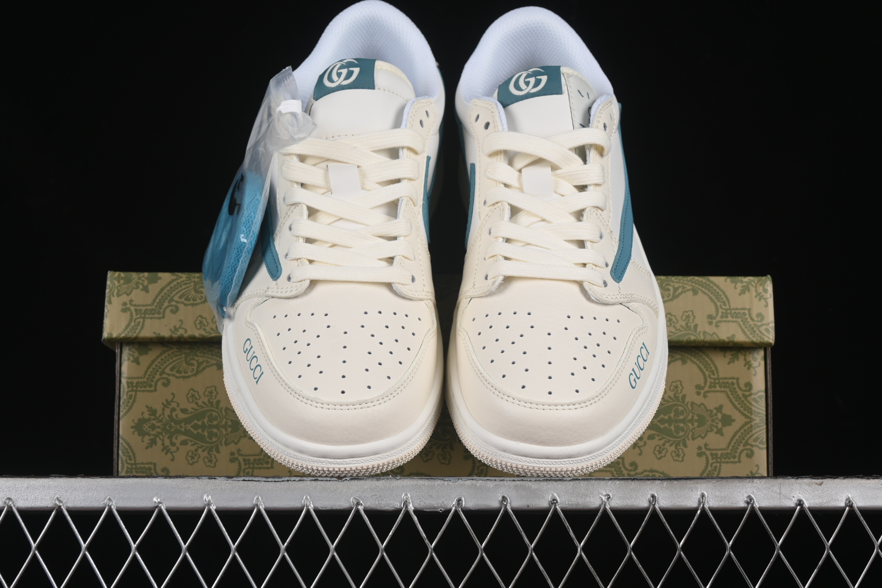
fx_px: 1837
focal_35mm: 75
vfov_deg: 18.2
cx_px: 441
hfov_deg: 27.0
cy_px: 294
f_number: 8
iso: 160
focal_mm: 50
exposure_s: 1/100
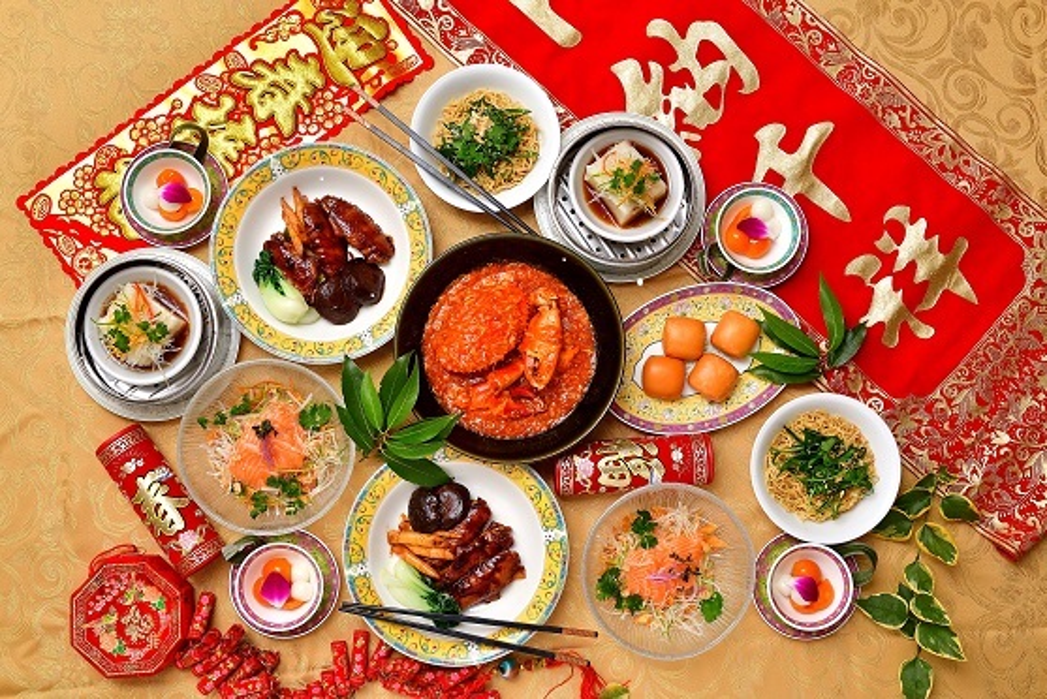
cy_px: 350
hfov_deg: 47.9
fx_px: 1178
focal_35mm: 40
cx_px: 524
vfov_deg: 33.0
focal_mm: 27
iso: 100
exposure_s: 1/125
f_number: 6.3
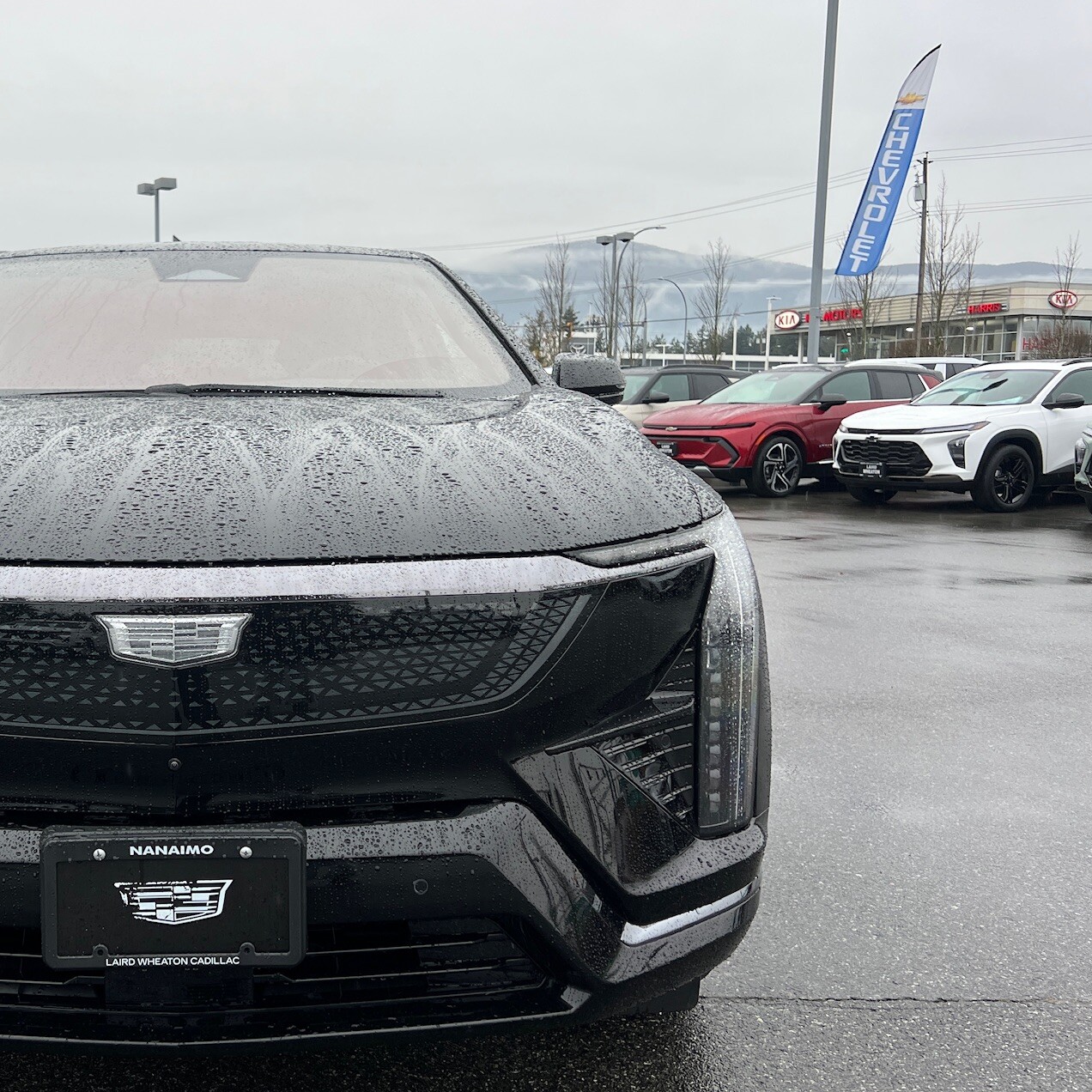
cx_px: 234
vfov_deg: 44.9
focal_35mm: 37
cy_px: 529
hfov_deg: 43.1
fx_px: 1321
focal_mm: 5.7
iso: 50
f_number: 1.5
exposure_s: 1/407
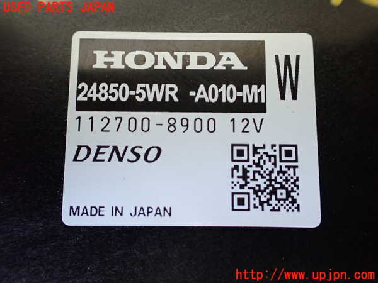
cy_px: 142
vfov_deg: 46.8
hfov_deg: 60.0
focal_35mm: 30
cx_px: 189
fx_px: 328
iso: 640
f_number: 2.3
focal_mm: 5.4
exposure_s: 1/125
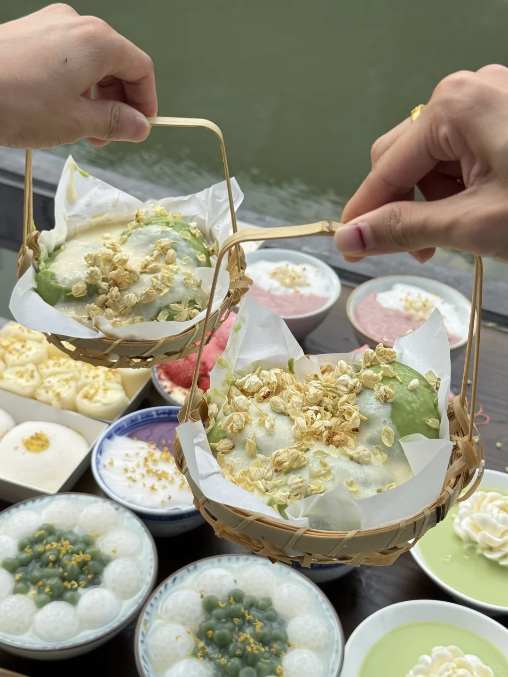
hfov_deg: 30.3
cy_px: 338
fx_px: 939
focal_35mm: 48
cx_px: 254
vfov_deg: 39.7
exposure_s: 1/1395
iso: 64
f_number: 1.78
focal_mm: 6.76
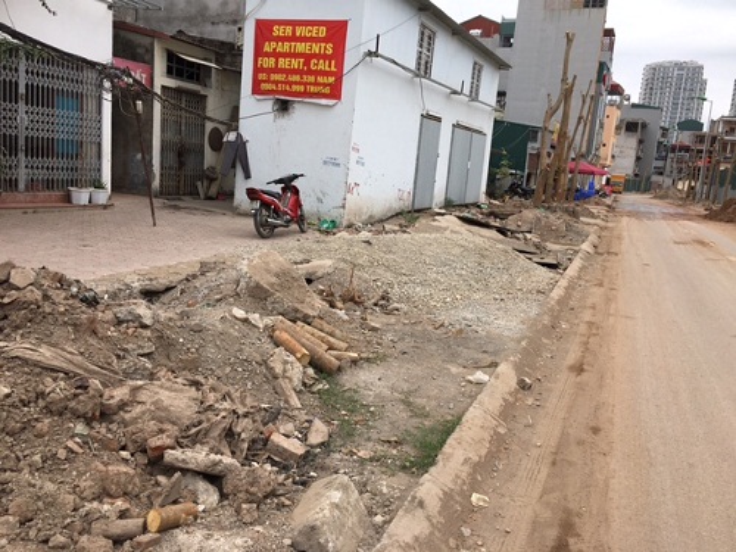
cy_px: 276
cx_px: 368
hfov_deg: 61.7
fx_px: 617
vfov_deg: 48.2
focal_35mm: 29
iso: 25
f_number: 2.2
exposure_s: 1/541
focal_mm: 4.15
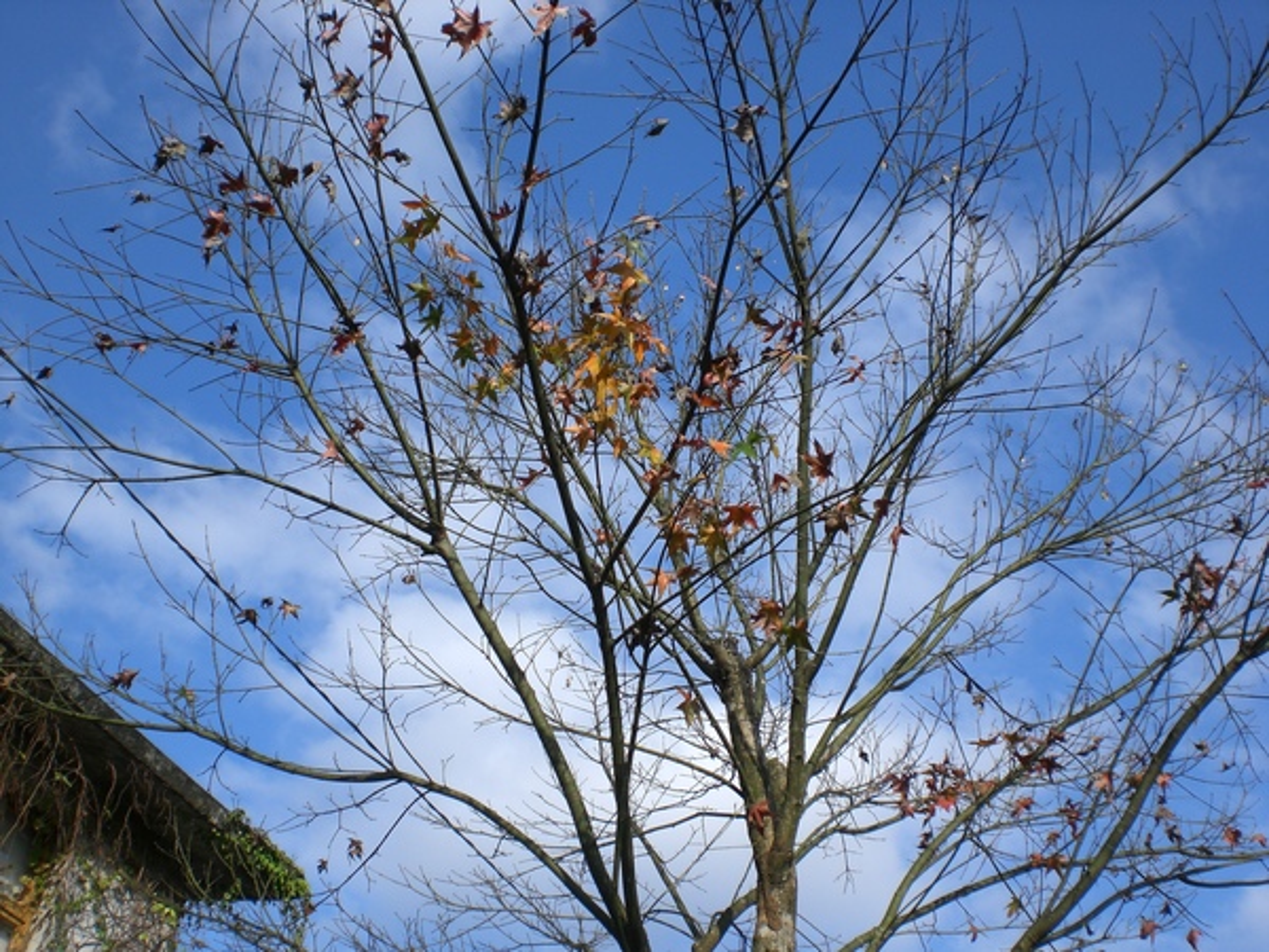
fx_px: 1393
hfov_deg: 49.0
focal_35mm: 38
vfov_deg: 37.7
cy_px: 476
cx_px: 634
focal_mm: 6.3
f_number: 4.4
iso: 50
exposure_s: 1/400
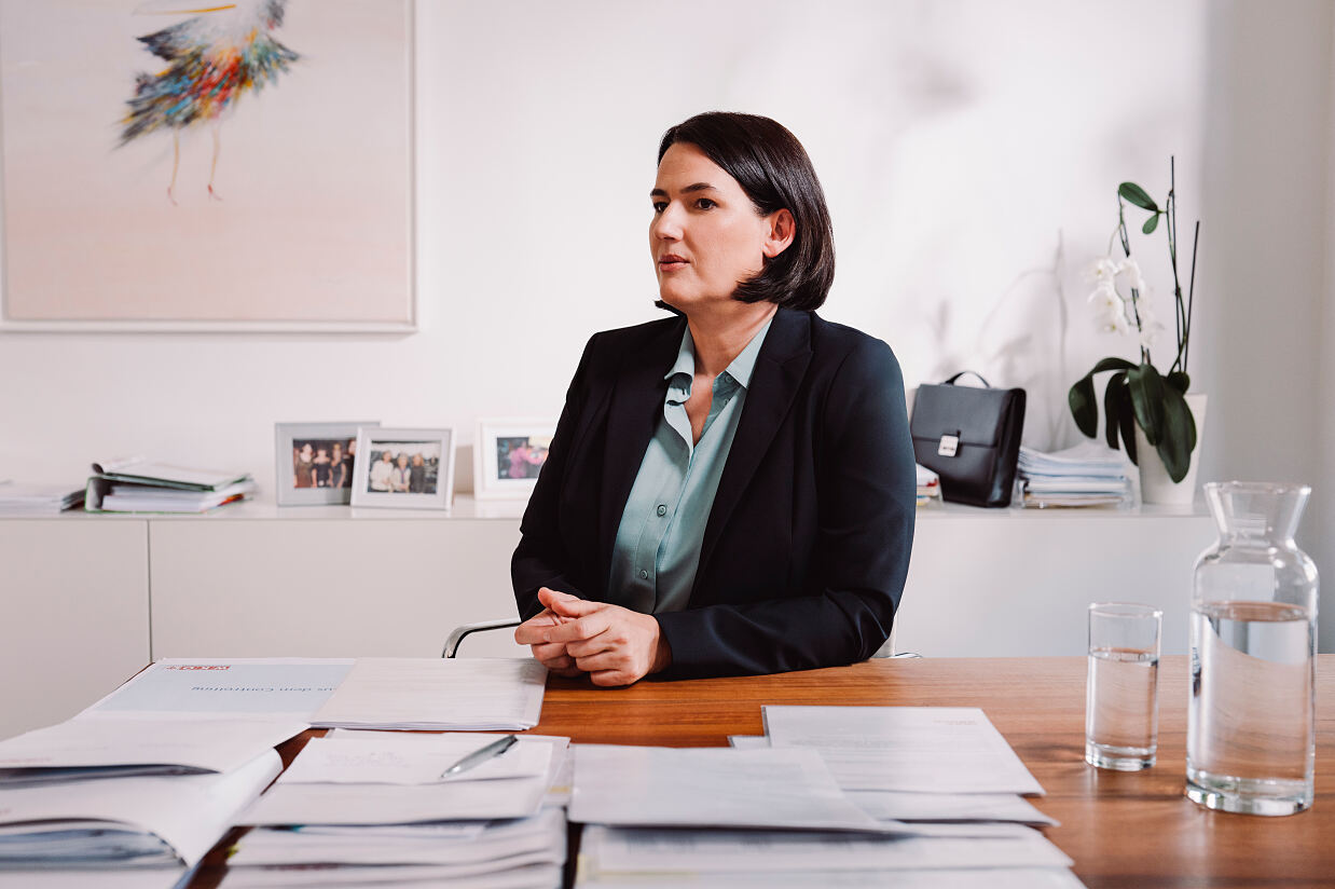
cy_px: 444
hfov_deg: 45.5
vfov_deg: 31.2
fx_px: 1594
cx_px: 668
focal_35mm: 43
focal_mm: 43
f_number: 4
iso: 800
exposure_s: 1/125
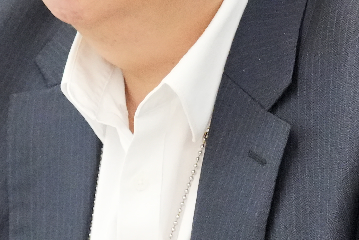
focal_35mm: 640
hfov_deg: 3.2
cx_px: 15
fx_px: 6383
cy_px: 70
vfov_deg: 2.1
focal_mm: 135
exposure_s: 1/160
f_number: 4
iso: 10000
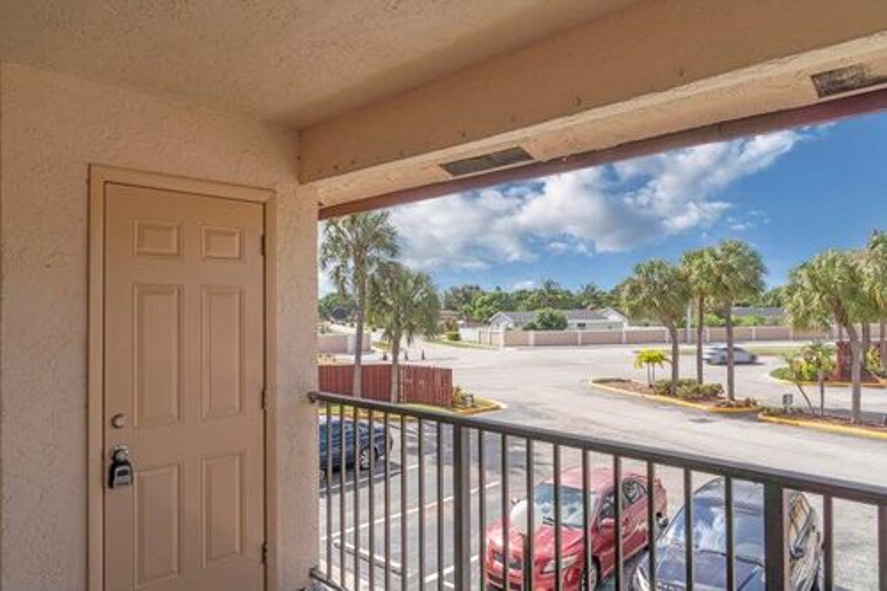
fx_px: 591
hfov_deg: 73.8
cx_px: 444
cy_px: 296
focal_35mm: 24
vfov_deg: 53.1
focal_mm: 24
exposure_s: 1/30
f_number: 22
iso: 100
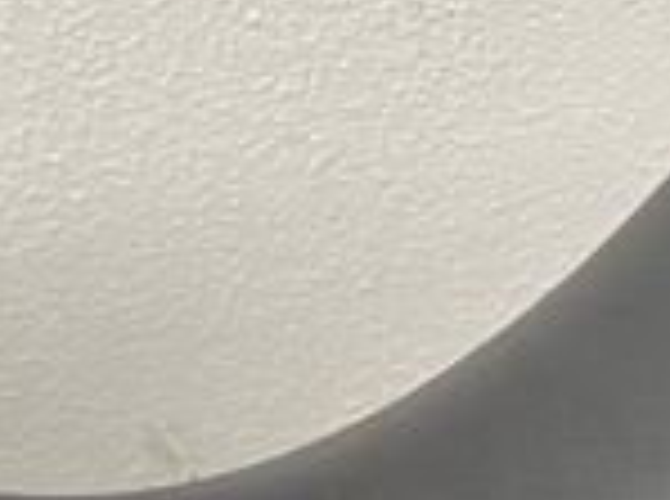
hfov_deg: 14.3
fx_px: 2163
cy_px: 360
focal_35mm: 112
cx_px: 1389
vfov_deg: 13.1
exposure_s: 1/50
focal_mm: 5.1
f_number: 1.6
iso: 160
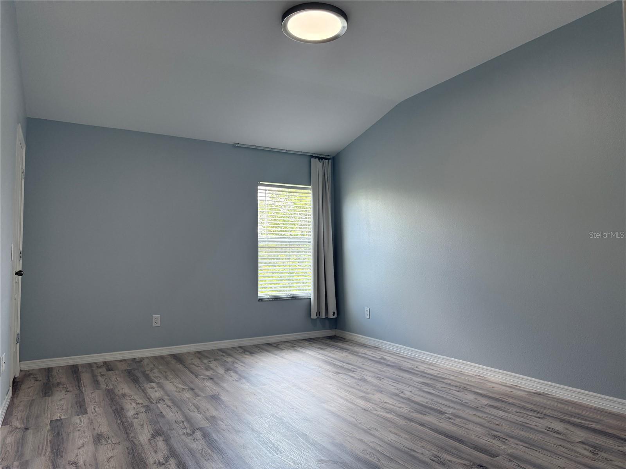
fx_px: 434
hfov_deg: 71.6
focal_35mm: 24
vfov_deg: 56.8
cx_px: 313
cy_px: 234
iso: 125
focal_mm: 6.76
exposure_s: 1/220
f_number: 1.78
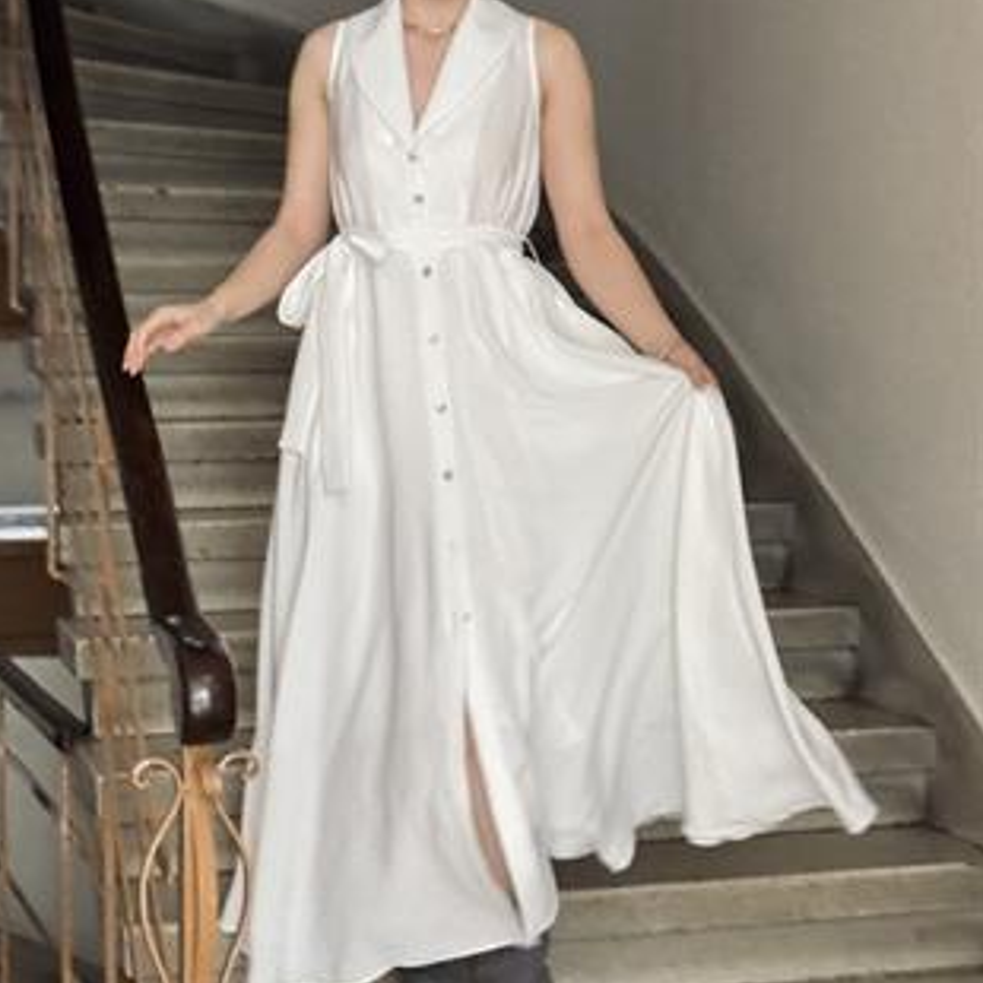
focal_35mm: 73
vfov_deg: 23.5
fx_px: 2345
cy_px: 265
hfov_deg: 23.6
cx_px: 352
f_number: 1.78
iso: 250
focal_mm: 6.76
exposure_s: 1/33
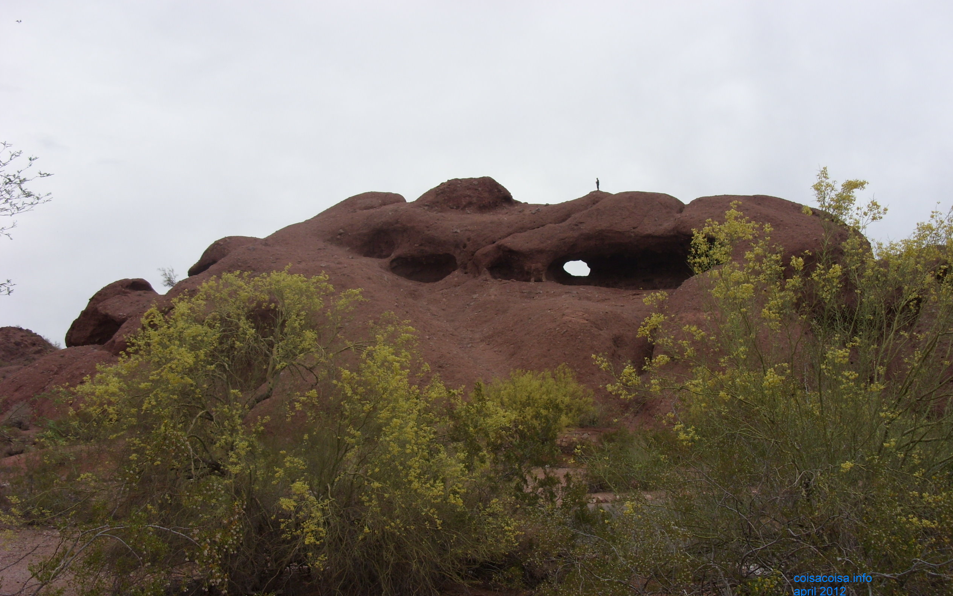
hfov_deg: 48.2
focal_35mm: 41
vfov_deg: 31.2
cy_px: 337
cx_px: 481
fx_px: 1065
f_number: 2.8
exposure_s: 1/260
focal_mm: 6.3
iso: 50
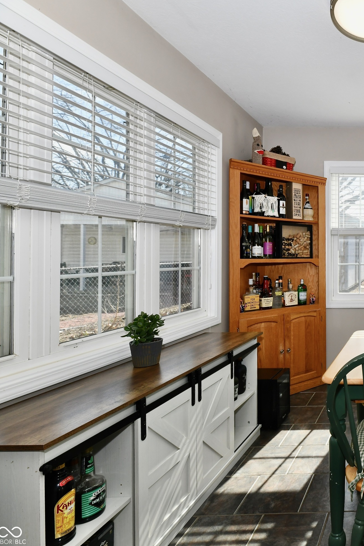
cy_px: 266
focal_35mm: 22
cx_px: 414
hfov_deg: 42.6
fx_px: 334
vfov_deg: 78.6
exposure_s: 1/250
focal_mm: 14
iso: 640
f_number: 10
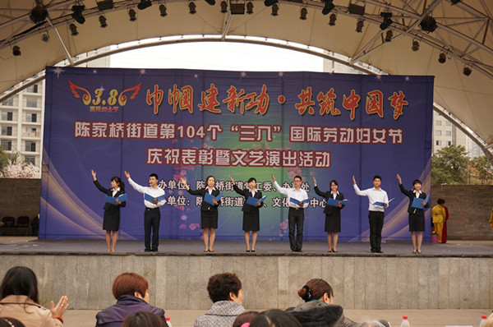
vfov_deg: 24.3
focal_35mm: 56
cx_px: 246
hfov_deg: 36.0
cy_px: 164
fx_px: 759
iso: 800
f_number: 5.6
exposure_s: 1/640
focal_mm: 37
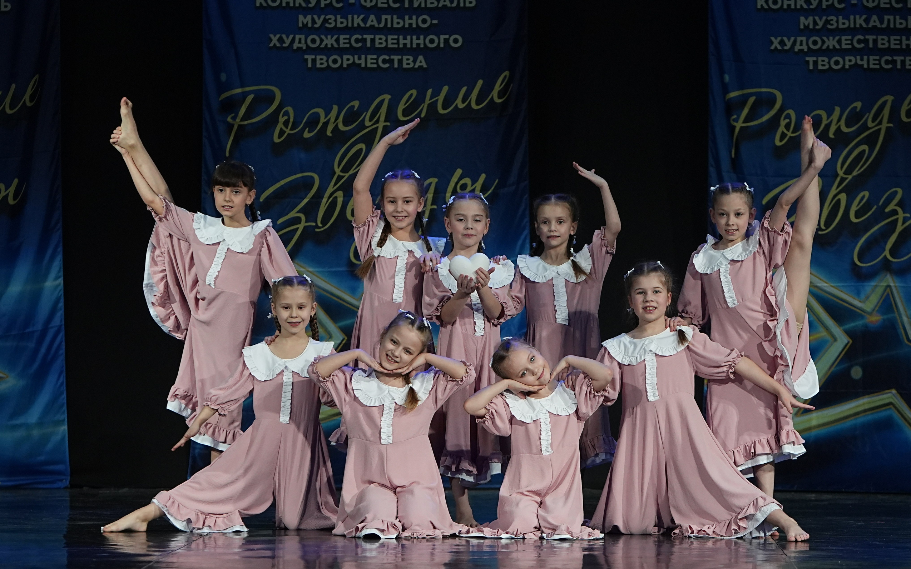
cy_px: 287
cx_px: 454
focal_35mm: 215
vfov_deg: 6.1
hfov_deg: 9.8
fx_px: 5338
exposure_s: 1/400
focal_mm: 140
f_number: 3.2
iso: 1600
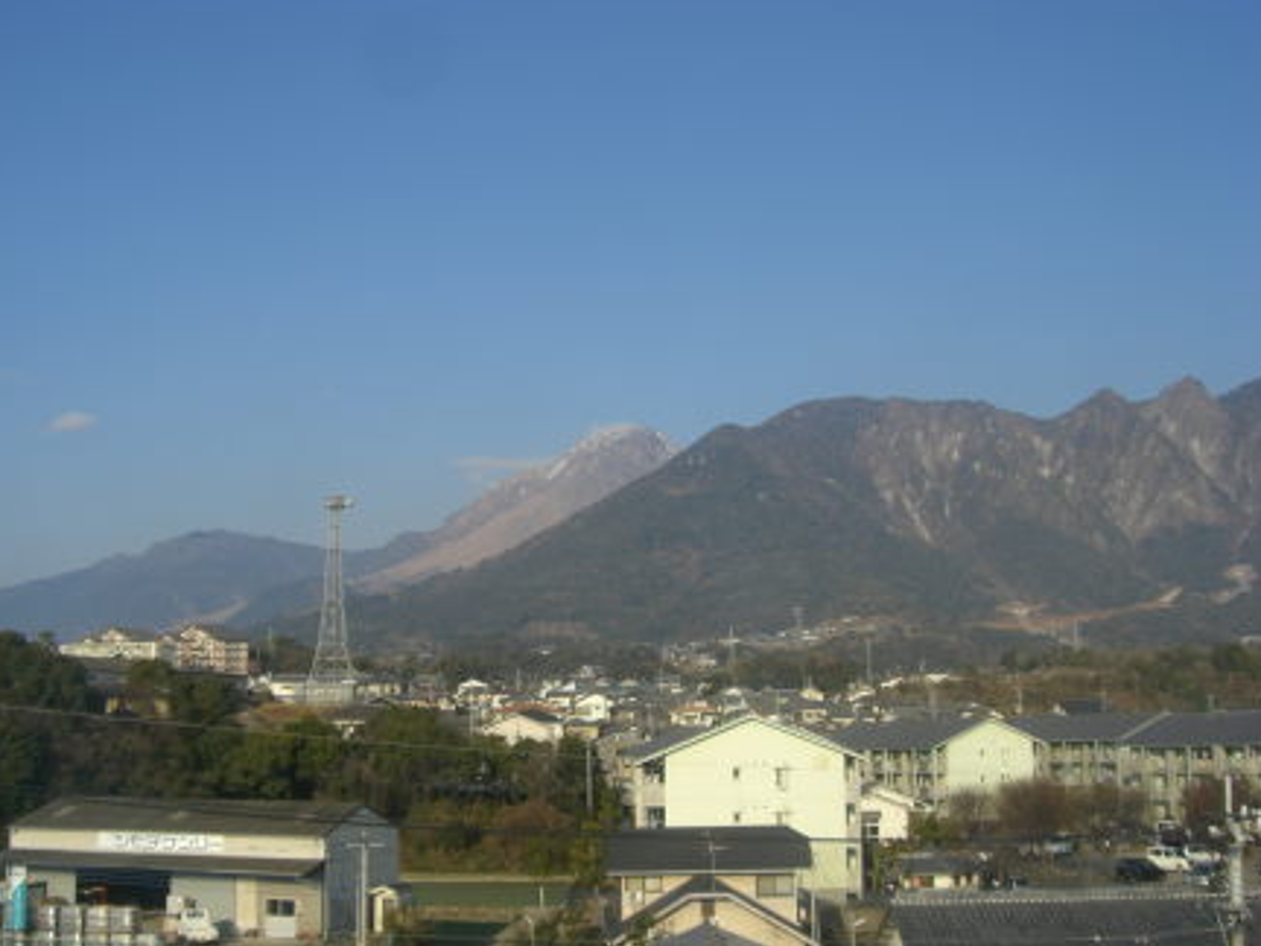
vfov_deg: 35.1
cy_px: 476
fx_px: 1494
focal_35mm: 41
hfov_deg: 45.8
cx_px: 601
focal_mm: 6.2
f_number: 4.3
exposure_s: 1/500
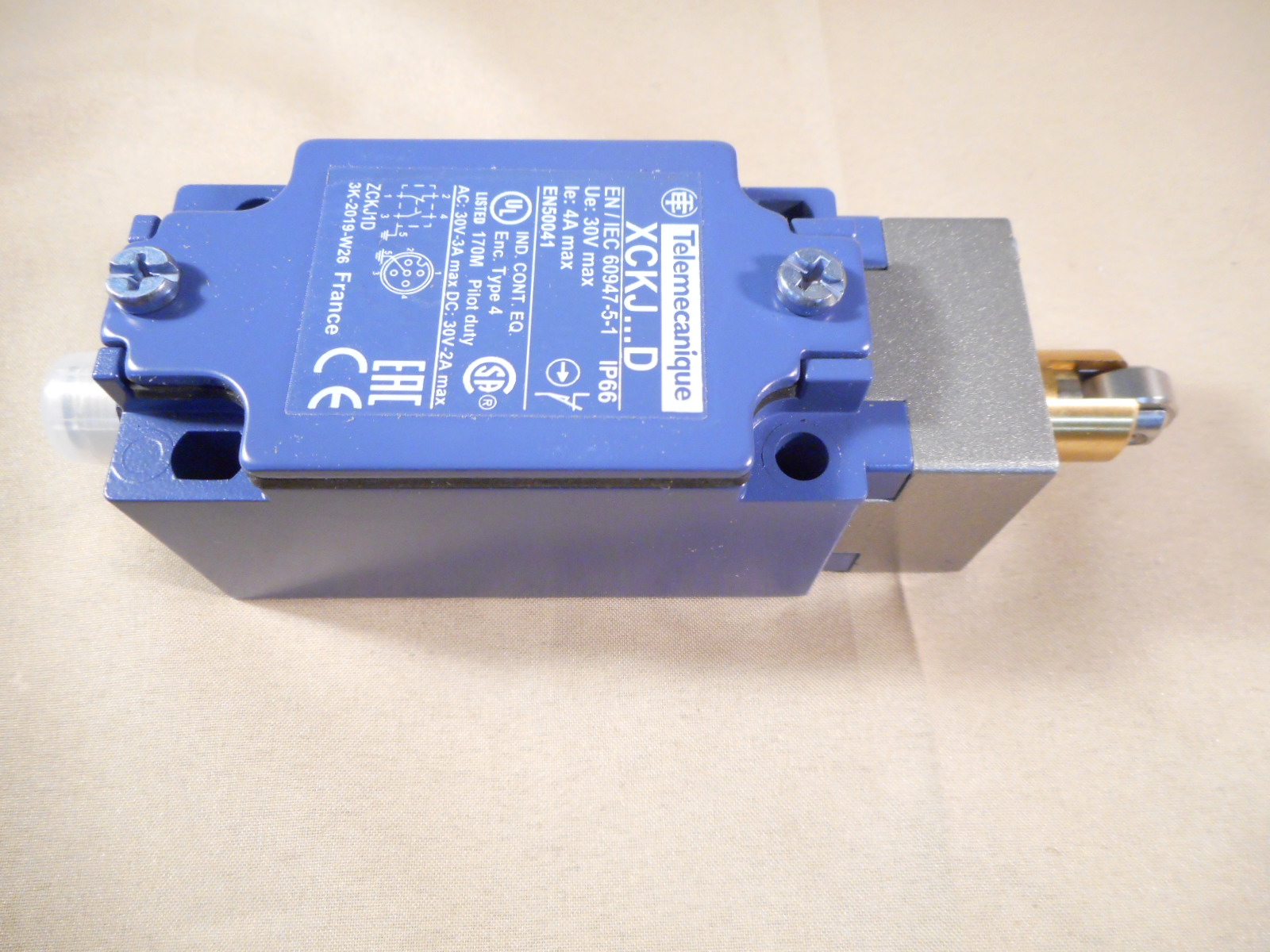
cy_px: 476
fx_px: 917
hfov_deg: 69.4
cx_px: 635
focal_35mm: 25
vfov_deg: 54.9
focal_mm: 4.5
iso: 400
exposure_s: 1/15
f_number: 3.7
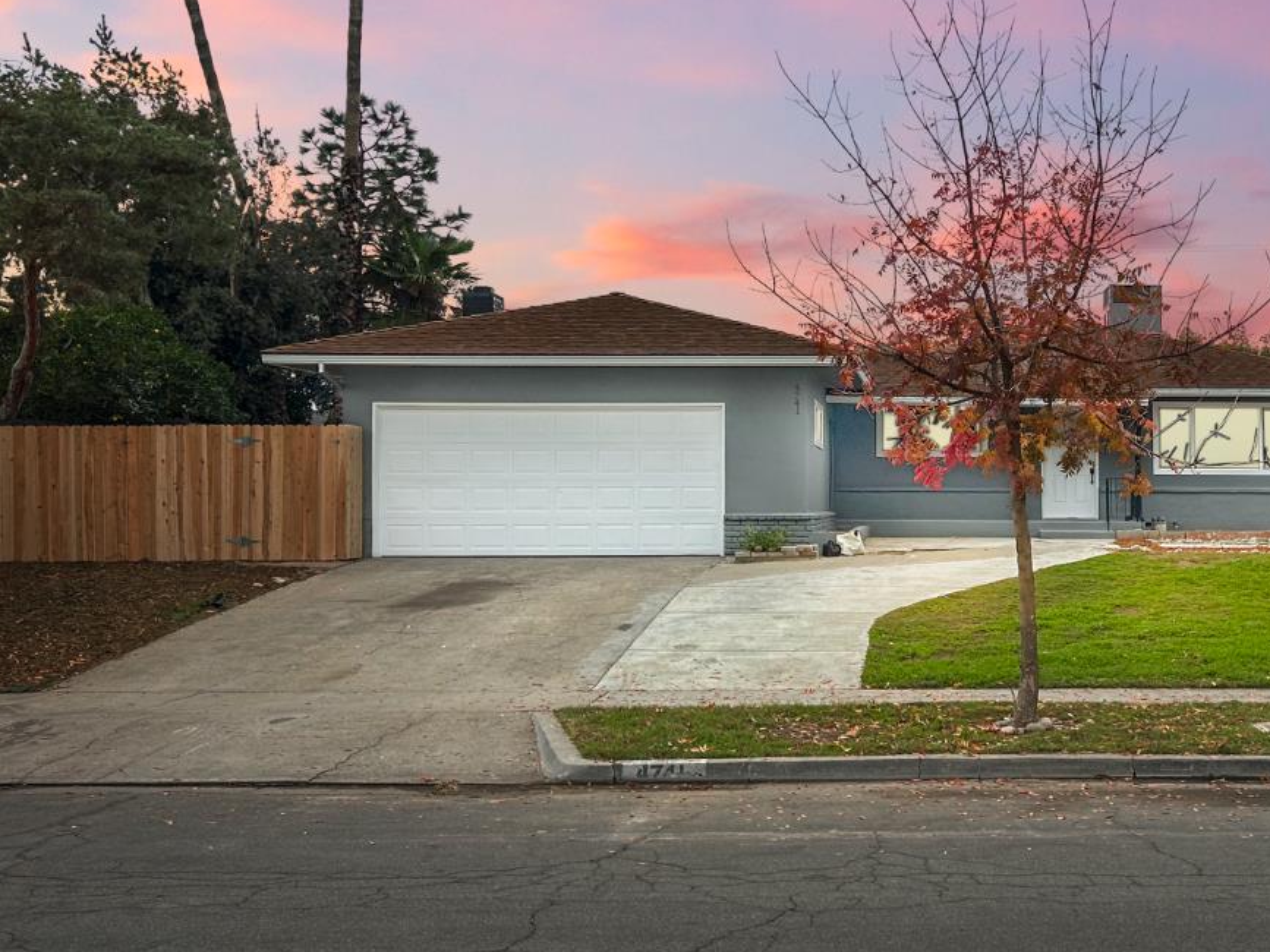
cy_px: 254
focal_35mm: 45
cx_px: 970
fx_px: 1651
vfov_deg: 31.7
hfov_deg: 40.7
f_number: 1.5
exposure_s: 1/2500
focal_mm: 5.7
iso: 50
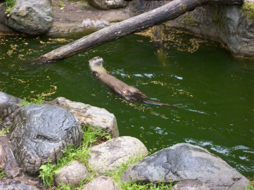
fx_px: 792
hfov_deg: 18.2
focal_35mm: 108
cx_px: 127
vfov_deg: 13.7
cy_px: 95
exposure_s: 1/50.9
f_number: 4.8
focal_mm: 18
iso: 160
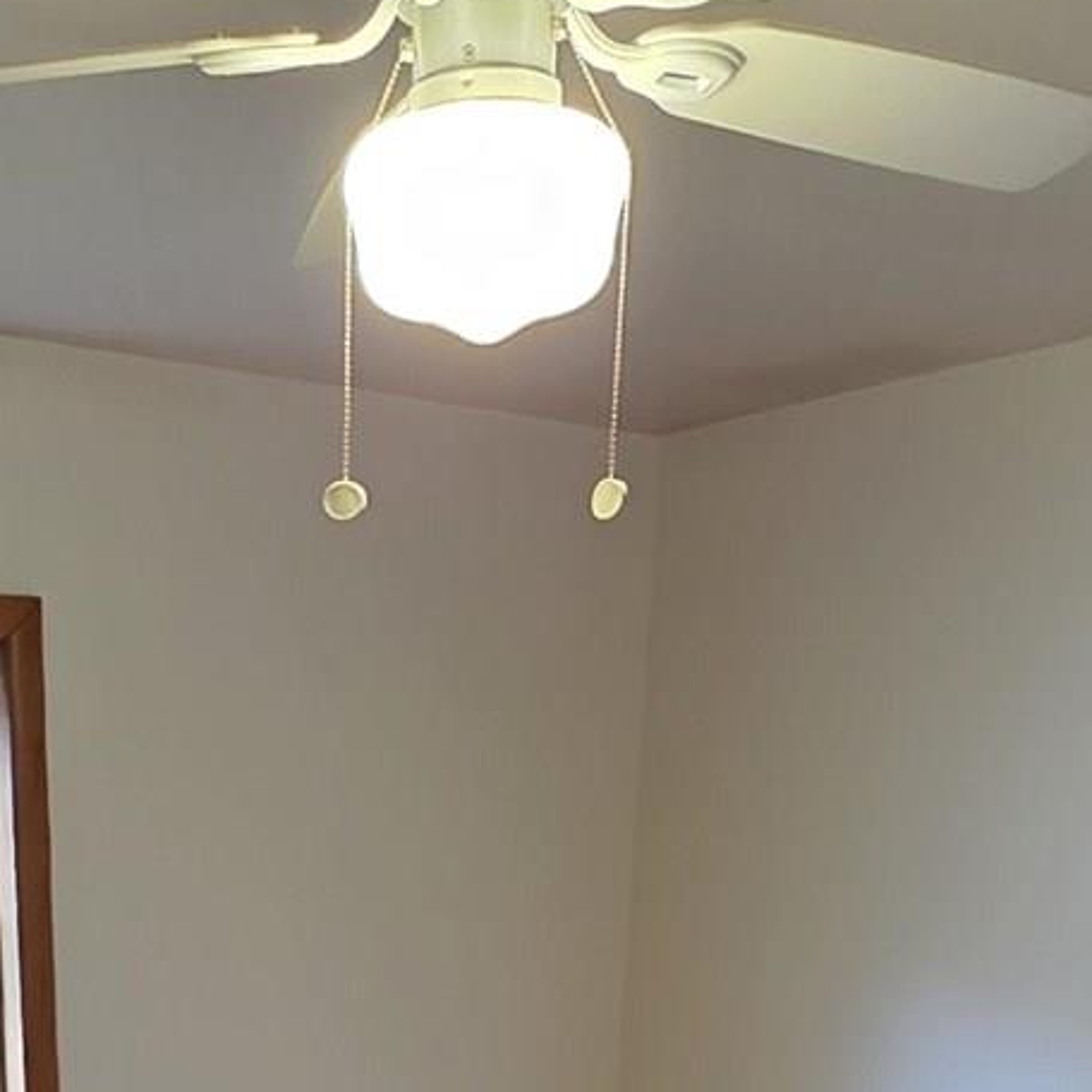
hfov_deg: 29.4
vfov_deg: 20.4
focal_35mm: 58
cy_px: 1995
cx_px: 383
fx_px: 2070
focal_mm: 2.2
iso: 200
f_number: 1.9
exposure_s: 1/120
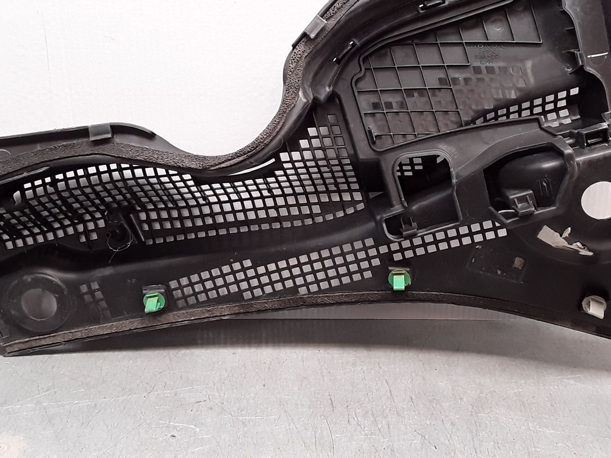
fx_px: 812
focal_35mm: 46
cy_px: 194
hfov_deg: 41.2
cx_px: 331
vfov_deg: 31.5
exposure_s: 1/50
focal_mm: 2.91
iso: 80
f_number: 1.9
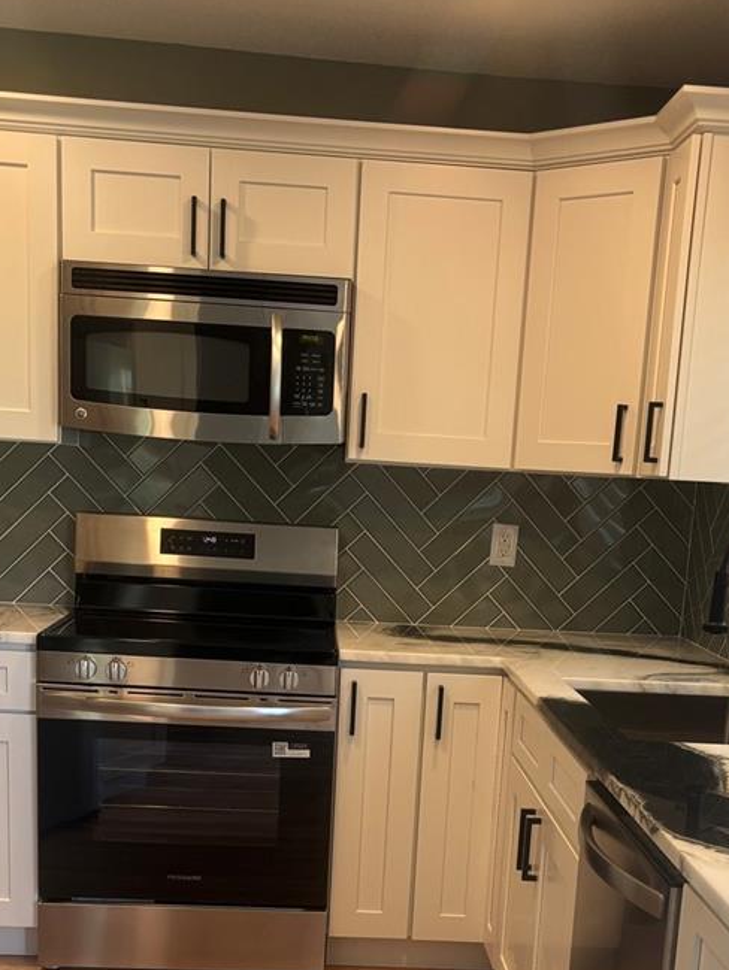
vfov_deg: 38.1
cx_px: 409
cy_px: 780
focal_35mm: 48
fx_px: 1347
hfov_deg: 30.3
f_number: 1.6
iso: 100
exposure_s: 1/120
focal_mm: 5.96
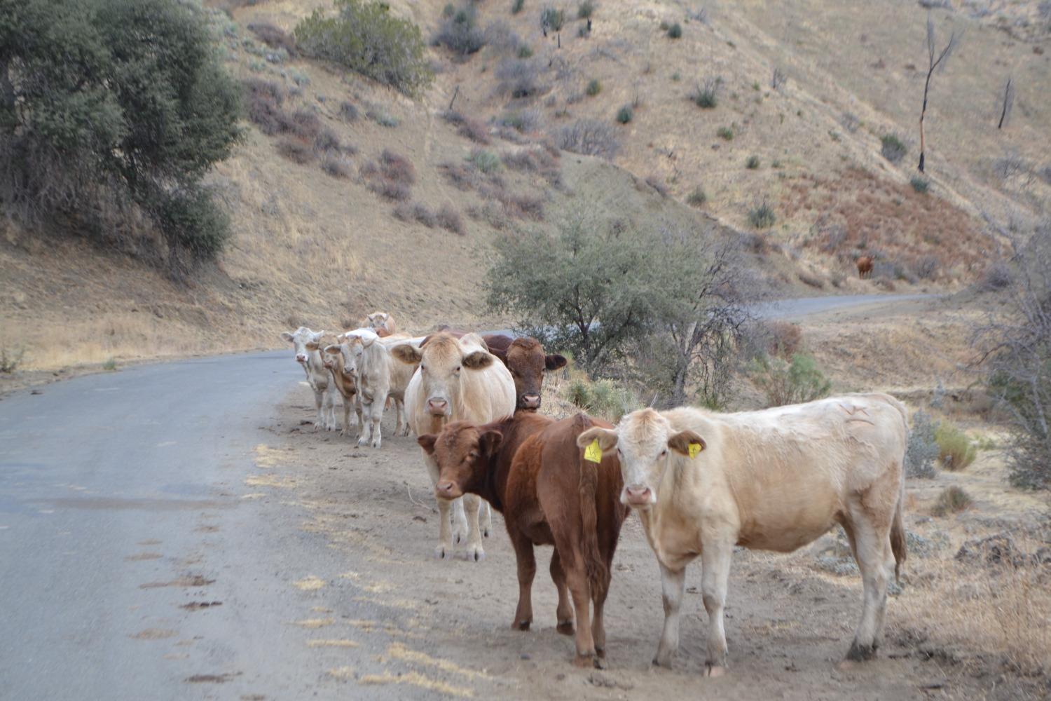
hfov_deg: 29.2
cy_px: 350
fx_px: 2014
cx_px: 526
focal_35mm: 69
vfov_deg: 19.7
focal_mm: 46
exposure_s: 1/125
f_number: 5.6
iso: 320
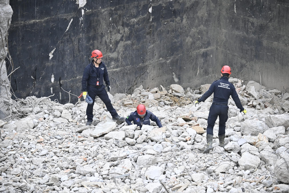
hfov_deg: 14.0
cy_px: 96
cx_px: 144
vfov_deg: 9.3
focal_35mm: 147
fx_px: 1180
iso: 320
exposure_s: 1/320
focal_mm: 98
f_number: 5
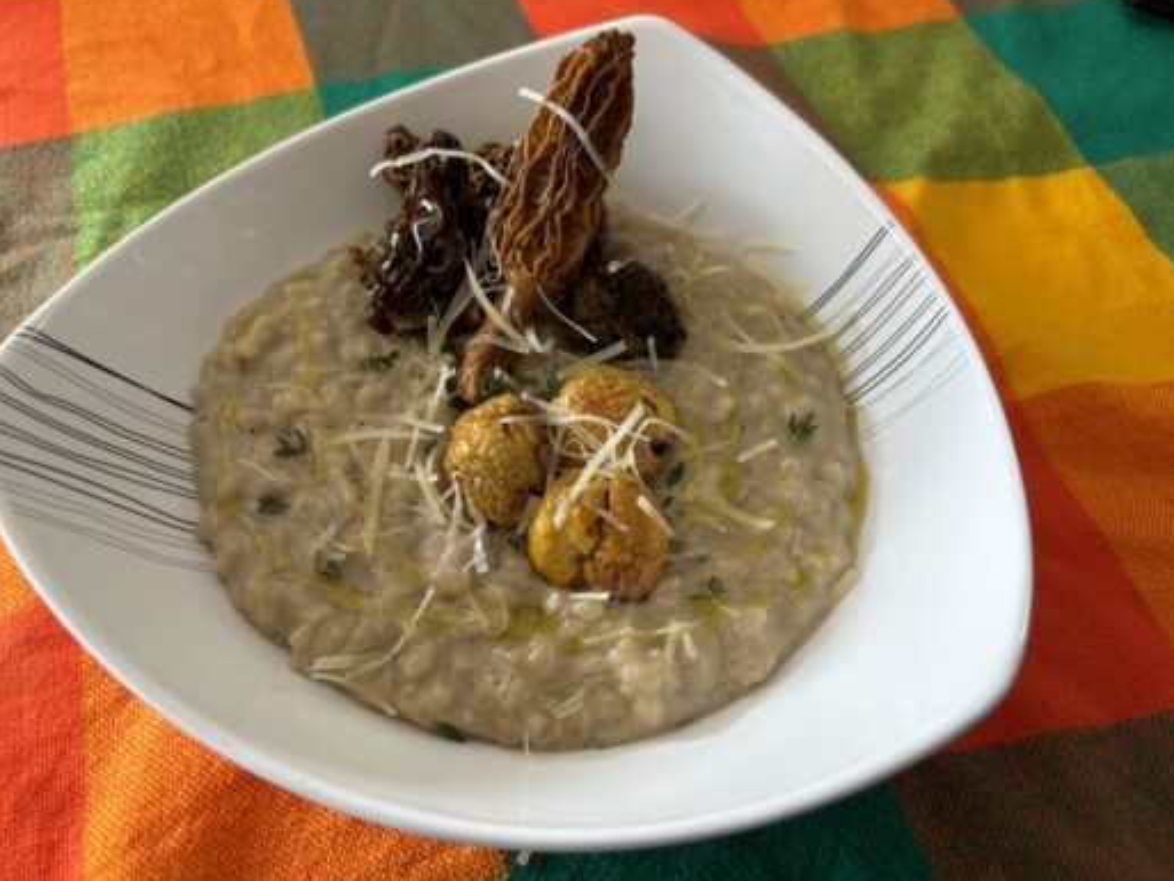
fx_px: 916
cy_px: 444
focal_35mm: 27
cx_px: 571
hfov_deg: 65.3
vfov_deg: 51.4
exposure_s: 1/60
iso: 160
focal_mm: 5.96
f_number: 1.6
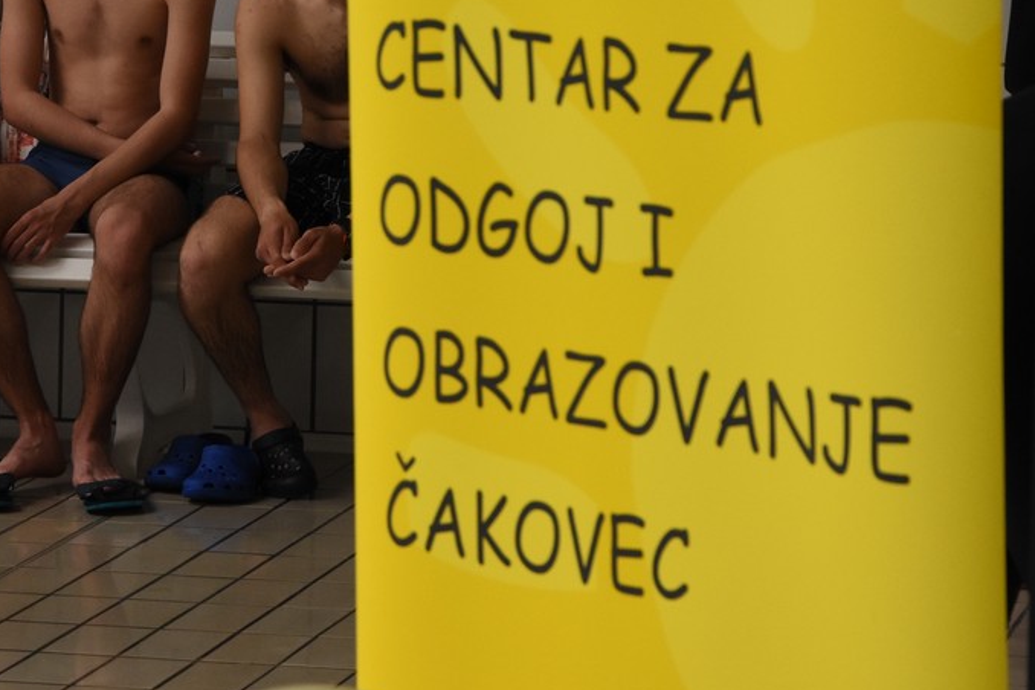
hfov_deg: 10.3
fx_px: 5721
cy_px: 171
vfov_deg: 6.9
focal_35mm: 199
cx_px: 292
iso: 1800
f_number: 9
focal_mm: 80
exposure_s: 1/200
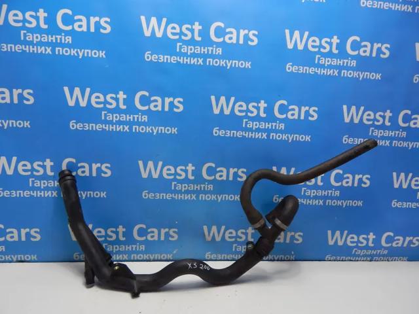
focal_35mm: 23
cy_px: 157
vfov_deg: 58.9
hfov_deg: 73.9
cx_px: 210
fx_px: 278
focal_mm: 4
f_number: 3
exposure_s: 1/40
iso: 125
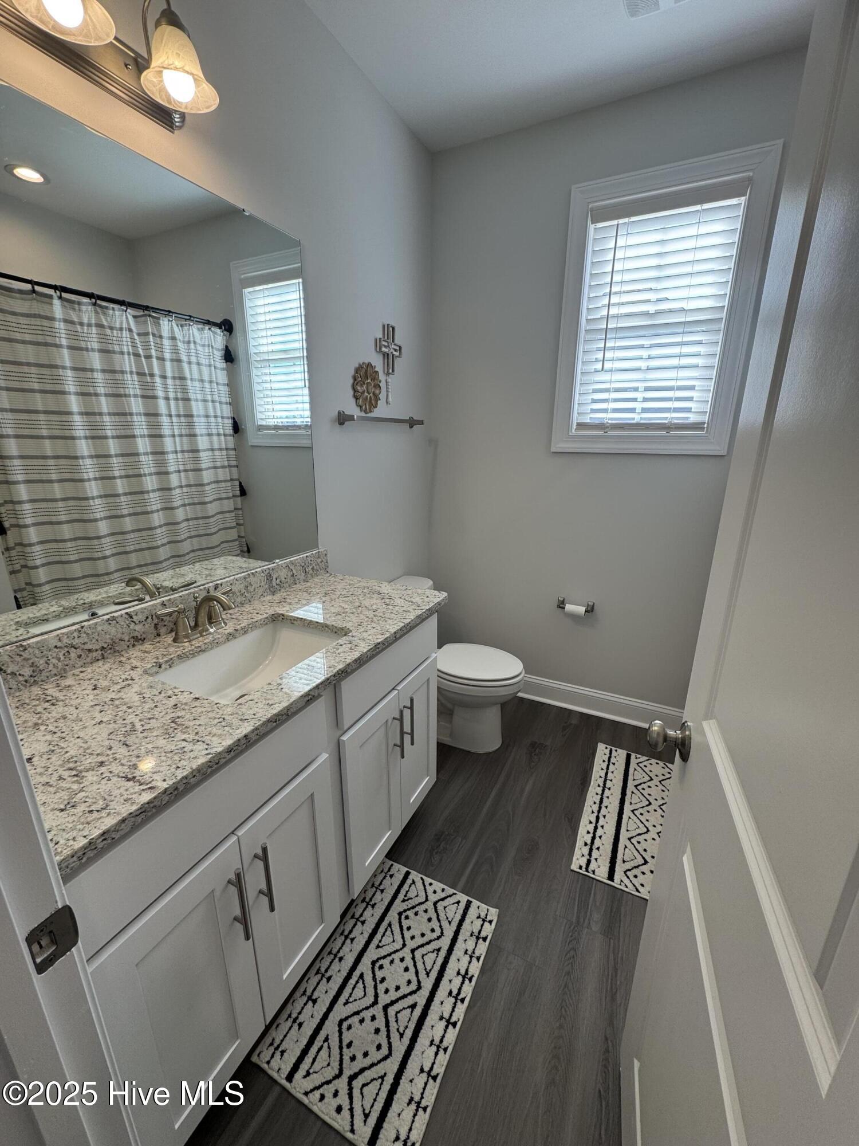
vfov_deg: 102.1
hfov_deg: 85.7
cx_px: 430
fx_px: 463
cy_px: 573
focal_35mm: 14
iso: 64
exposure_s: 1/120
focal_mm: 2.22
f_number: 2.2
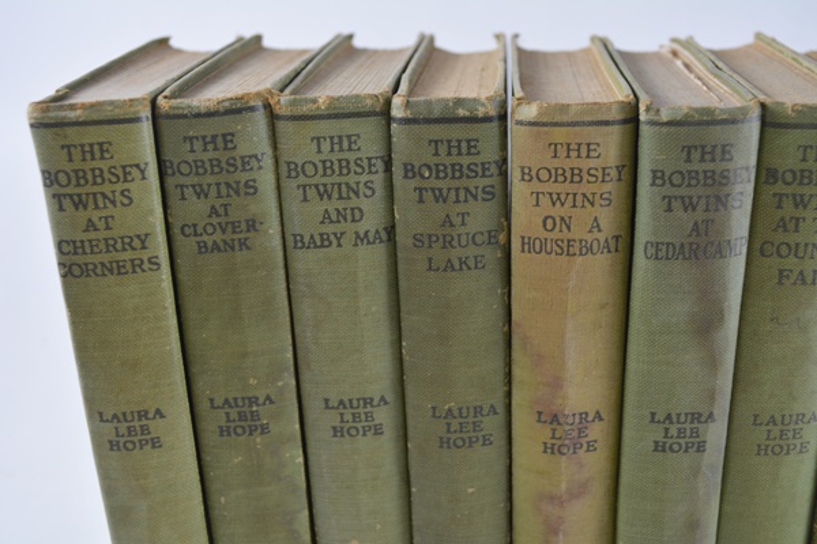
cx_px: 408
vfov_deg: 30.8
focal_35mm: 44
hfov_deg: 45.0
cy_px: 272
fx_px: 987
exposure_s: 1/125
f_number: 5.6
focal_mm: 29
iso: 400
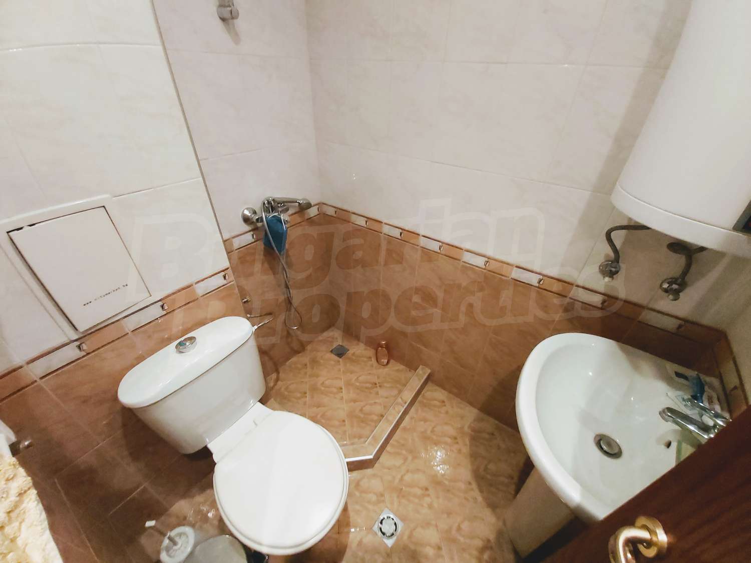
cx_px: 376
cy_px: 282
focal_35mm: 12
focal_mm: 1.42
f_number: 2.2
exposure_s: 1/24
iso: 250
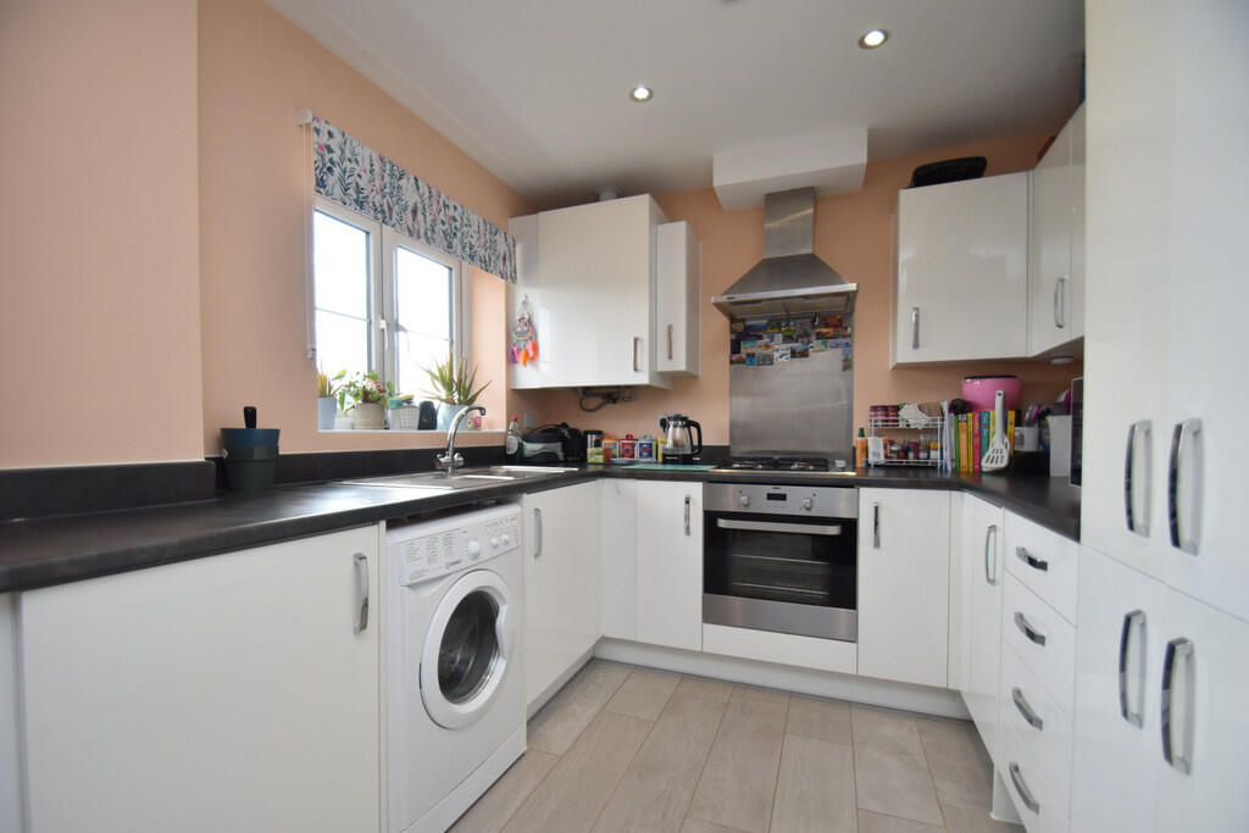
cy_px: 416
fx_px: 520
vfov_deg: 77.3
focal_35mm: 15
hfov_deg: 100.4
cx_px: 624
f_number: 3.5
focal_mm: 10
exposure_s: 1/250
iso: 450
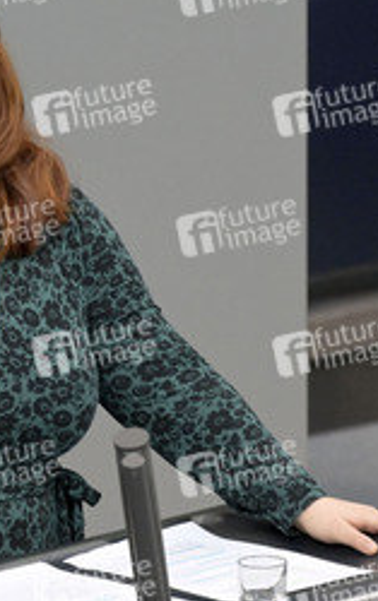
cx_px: 30
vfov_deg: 3.0
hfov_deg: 1.9
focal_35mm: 697
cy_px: 288
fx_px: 11449
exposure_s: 1/400
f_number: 5.6
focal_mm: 380
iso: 8000
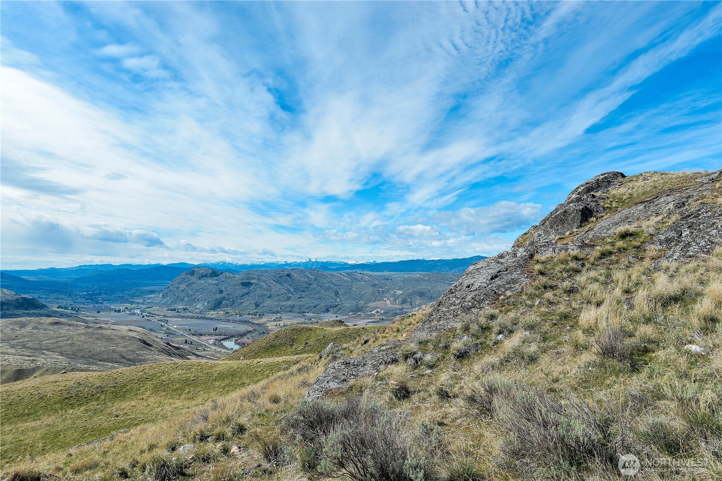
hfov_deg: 73.7
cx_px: 361
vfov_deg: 53.2
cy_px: 240
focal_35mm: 24
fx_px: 481
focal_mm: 24
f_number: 9
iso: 100
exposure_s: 1/320
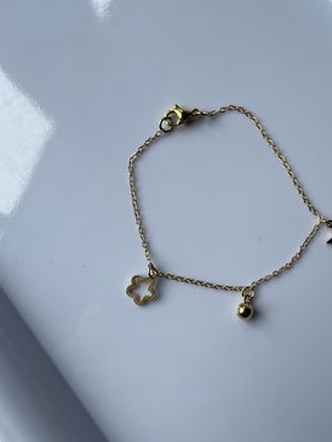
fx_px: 486
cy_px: 229
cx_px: 210
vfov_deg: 49.0
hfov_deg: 37.5
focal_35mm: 38
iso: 32
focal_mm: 4.2
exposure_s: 1/489
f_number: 1.6
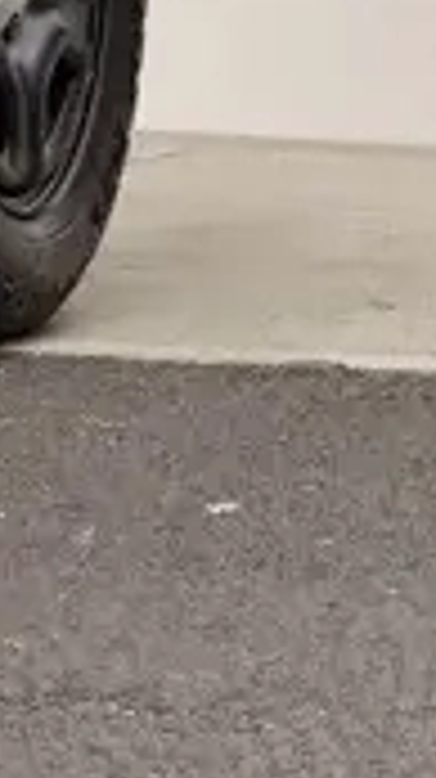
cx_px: -1686
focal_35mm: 629
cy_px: -396
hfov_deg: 1.9
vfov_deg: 3.4
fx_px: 12959
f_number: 2.8
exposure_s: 1/121
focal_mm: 16.89
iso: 200
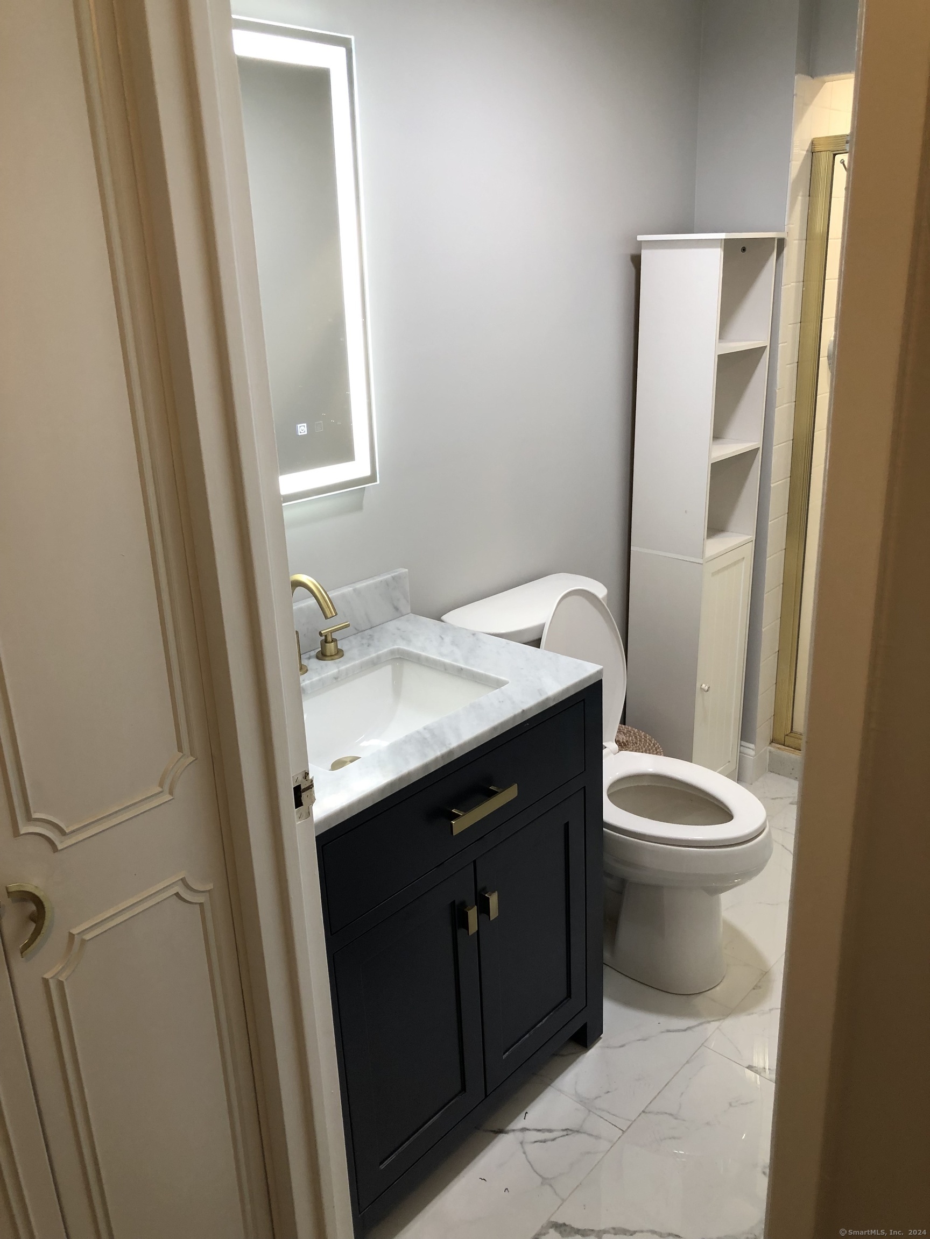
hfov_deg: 49.7
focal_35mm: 28
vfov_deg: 63.4
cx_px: 465
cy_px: 620
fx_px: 1003
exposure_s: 1/30
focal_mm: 3.99
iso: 32
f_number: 1.8
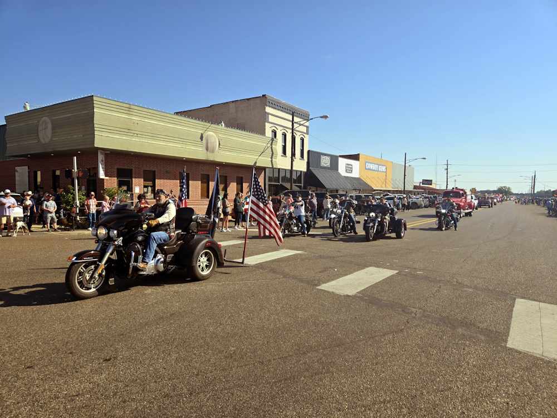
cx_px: 278
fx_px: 370
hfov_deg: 73.9
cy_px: 209
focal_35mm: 23
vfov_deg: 58.9
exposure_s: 1/2186
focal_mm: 5.4
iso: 25
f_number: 1.8
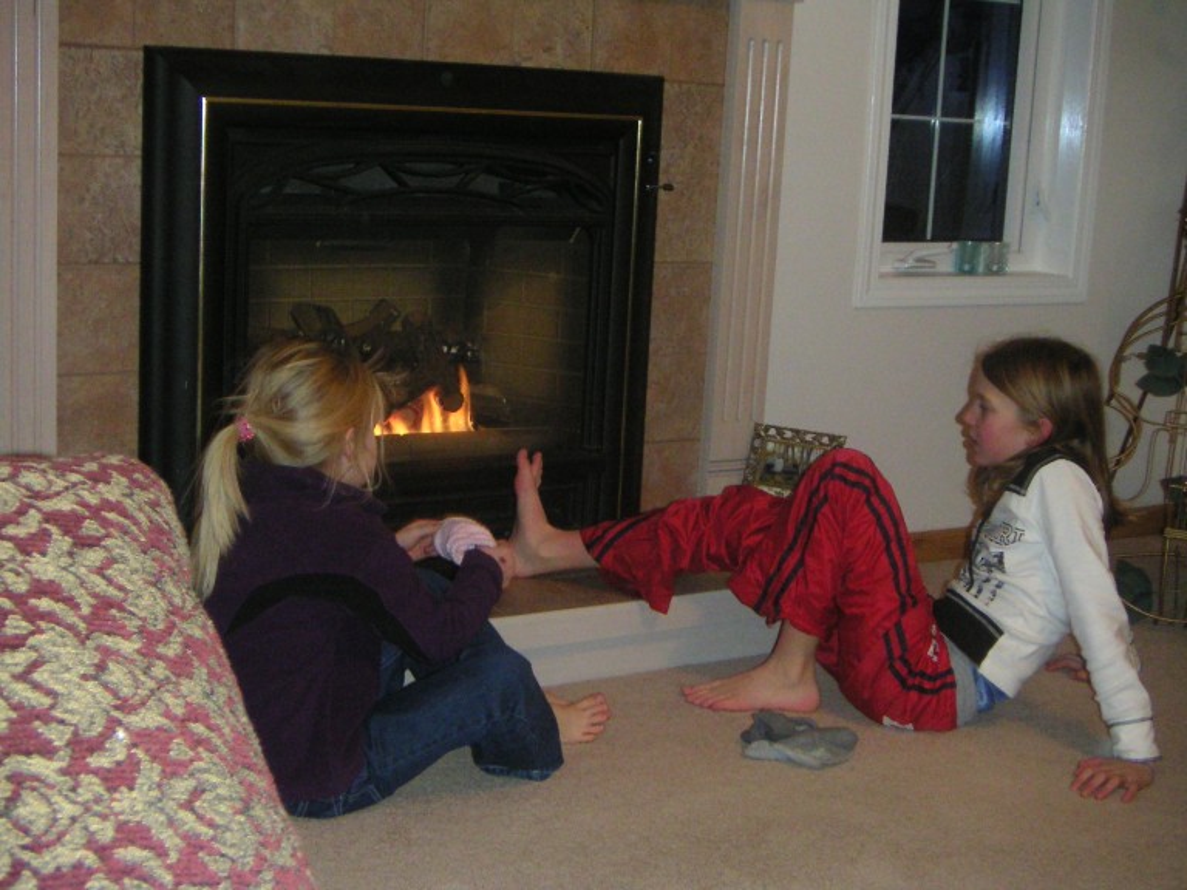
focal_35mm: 51
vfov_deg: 28.6
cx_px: 594
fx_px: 1749
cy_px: 445
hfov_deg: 37.5
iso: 200
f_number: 3.1
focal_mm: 6.7
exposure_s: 1/45
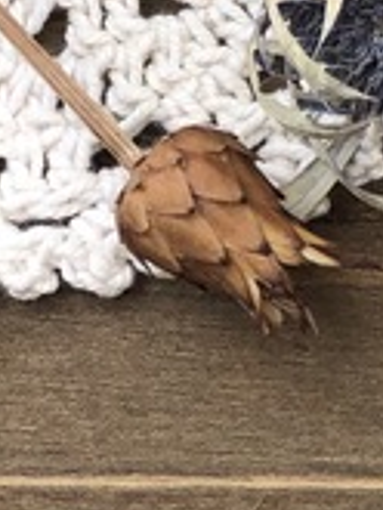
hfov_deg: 4.1
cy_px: -34
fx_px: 5201
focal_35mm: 353
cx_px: 1180
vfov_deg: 5.6
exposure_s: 1/203
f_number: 2.8
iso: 20
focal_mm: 6.6
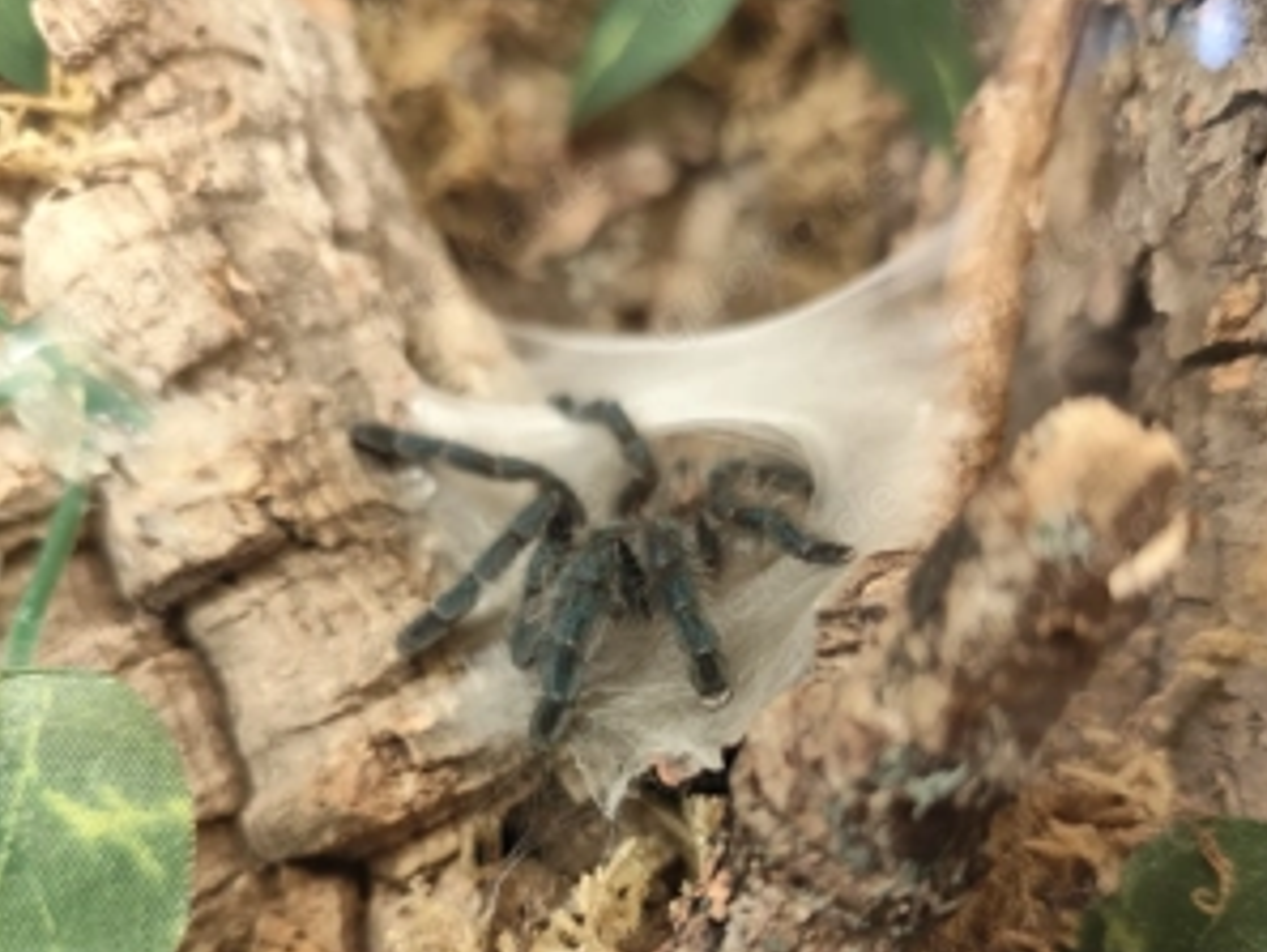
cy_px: 640
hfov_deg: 58.3
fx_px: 1135
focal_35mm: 31
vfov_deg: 44.8
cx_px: 636
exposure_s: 1/50
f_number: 1.65
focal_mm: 6.14
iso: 500
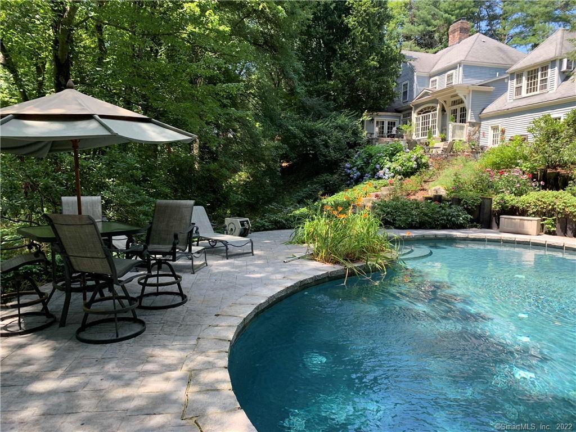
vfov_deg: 53.1
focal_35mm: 26
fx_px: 433
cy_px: 216
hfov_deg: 67.3
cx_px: 288
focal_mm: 4.25
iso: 25
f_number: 1.8
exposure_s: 1/251
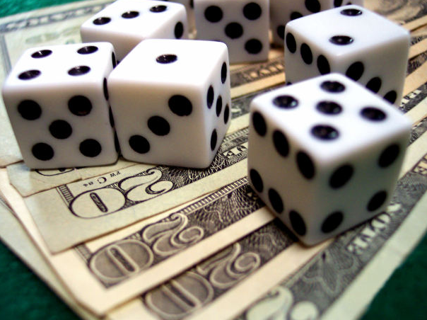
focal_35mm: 39
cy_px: 161
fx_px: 481
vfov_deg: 36.8
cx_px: 213
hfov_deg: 47.9
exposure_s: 1/45
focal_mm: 8
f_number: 2.8
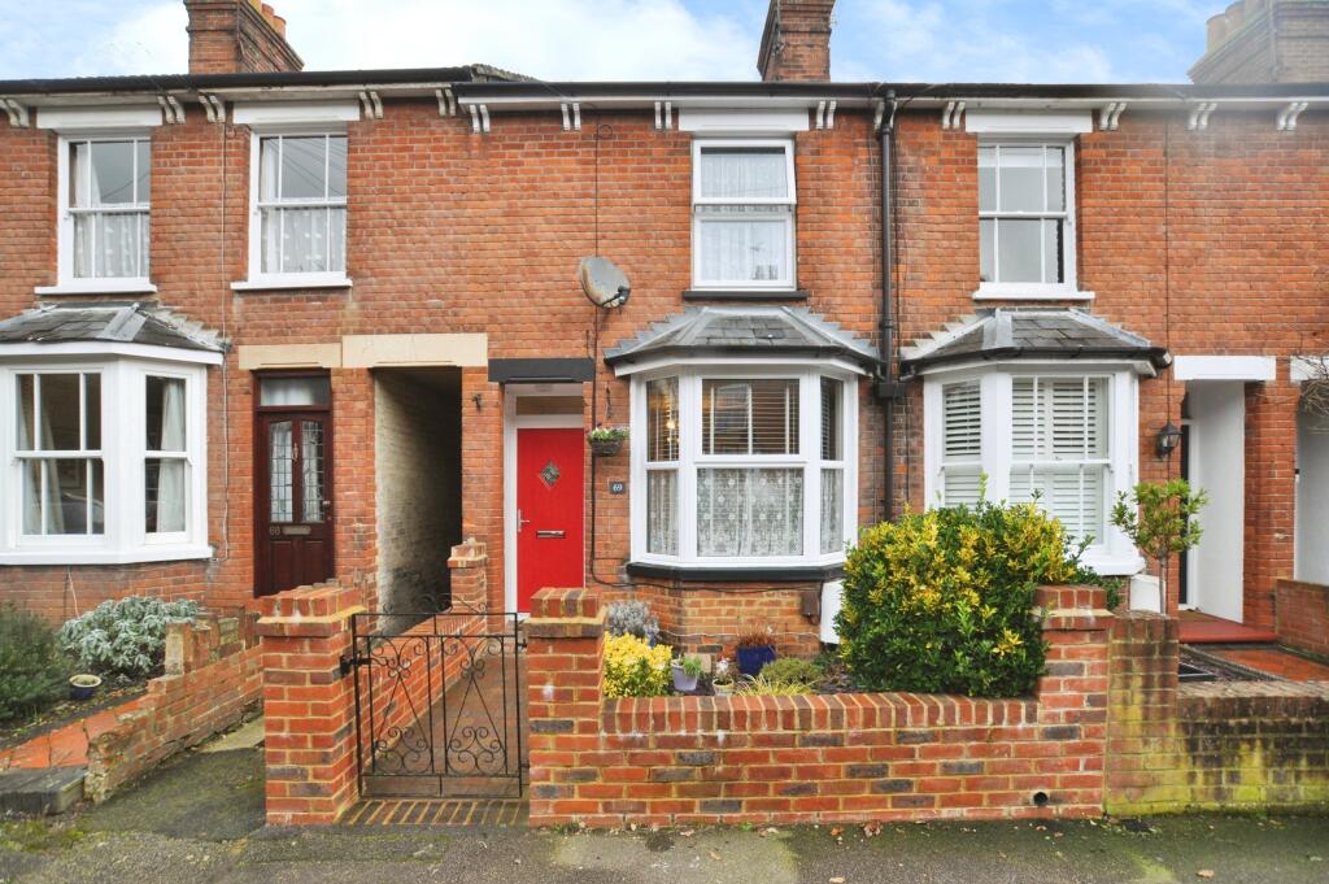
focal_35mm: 16
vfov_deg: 72.0
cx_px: 664
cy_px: 442
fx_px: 609
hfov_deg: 95.0
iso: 400
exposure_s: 1/100
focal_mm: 11
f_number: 5
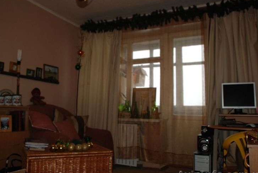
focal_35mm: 33
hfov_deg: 57.1
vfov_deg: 40.1
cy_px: 85
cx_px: 125
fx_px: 237
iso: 200
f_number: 3.8
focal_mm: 20
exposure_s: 1/80
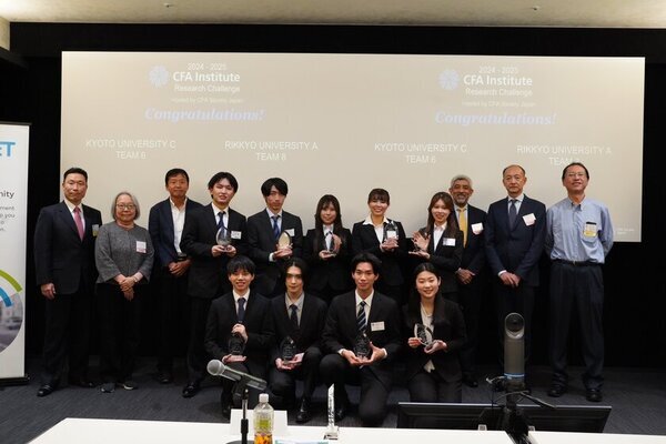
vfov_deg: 36.9
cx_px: 333
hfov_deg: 53.1
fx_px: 666
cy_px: 222
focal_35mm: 36
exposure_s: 1/400
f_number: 8
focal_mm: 36
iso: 10000
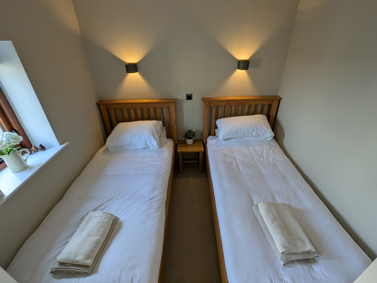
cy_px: 142
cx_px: 188
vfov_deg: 78.1
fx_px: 174
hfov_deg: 94.5
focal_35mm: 16
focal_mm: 2.35
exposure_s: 1/100
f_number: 2.2
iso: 84
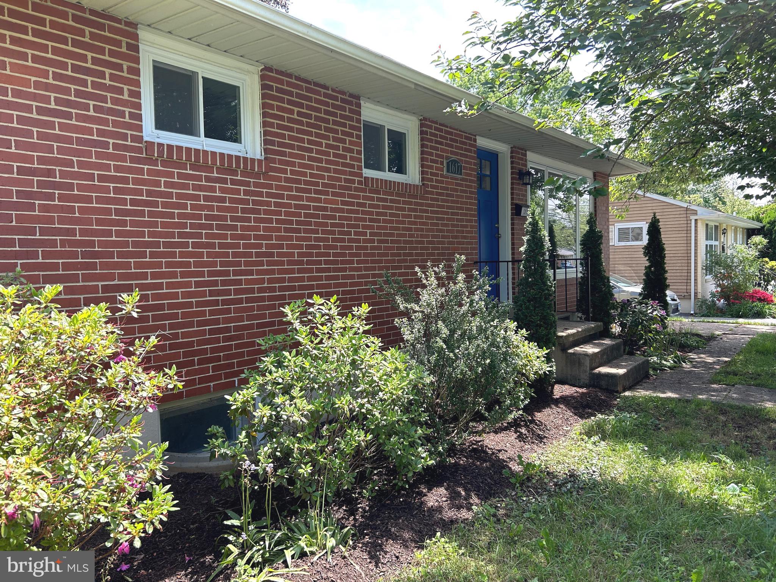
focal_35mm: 26
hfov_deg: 67.3
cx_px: 388
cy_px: 291
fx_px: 583
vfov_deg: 53.1
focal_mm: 5.7
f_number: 1.5
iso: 50
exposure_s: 1/533
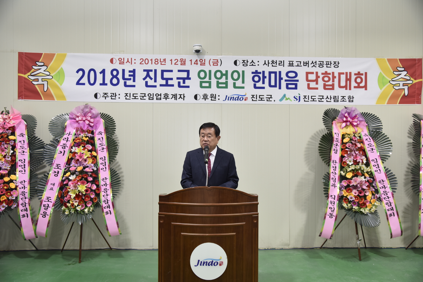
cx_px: 212
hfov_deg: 61.9
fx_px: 353
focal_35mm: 30
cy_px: 141
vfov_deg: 43.6
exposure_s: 1/125
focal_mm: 30
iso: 800
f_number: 4.5
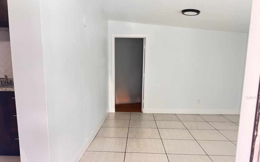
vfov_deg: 44.3
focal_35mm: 28
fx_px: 198
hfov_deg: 66.5
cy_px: 98
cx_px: 129
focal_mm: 5.7
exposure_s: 1/90
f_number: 1.5
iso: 125
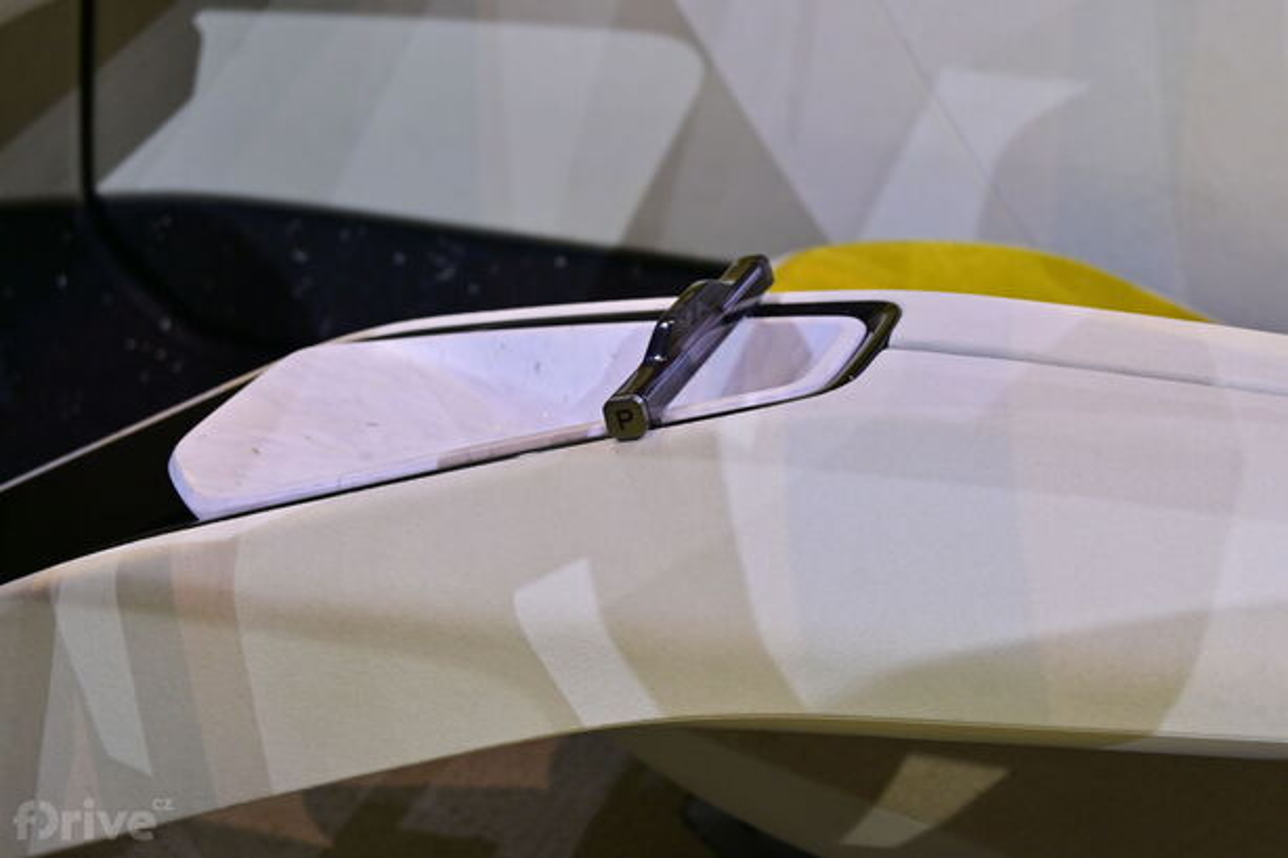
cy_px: 429
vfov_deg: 18.2
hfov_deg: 27.0
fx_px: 2682
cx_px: 644
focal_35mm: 75
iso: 500
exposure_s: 1/80
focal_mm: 50
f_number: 6.3
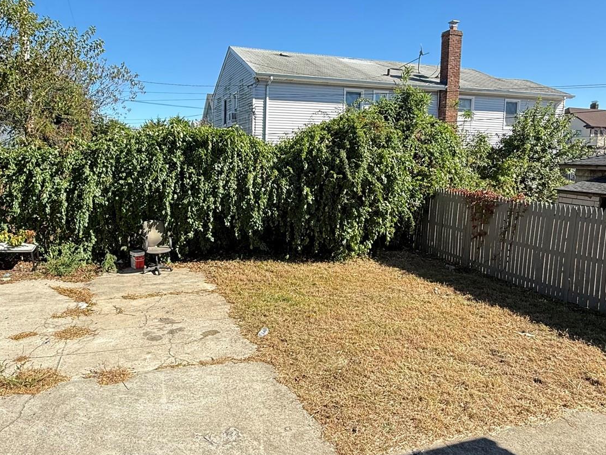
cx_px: 270
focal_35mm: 26
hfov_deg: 67.1
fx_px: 455
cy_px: 198
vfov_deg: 52.9
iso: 50
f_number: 2.2
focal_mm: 2.22
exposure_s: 1/393
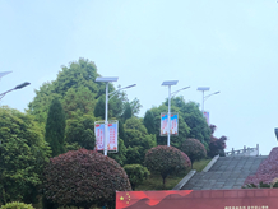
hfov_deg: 24.9
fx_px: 619
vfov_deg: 18.9
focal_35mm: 77
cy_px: 184
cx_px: 222
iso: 20
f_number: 1.8
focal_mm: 4
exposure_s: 1/738
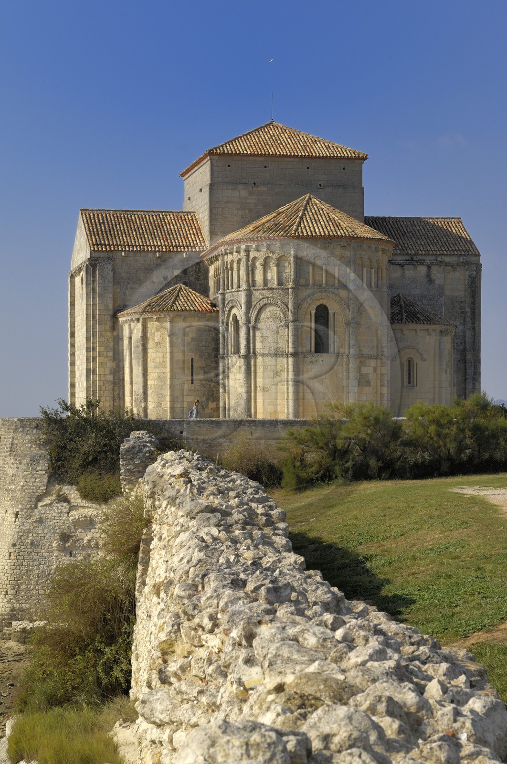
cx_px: 254
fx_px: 1589
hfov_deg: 18.1
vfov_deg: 27.0
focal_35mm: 75
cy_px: 382
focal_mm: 50
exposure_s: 1/160
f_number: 11
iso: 100
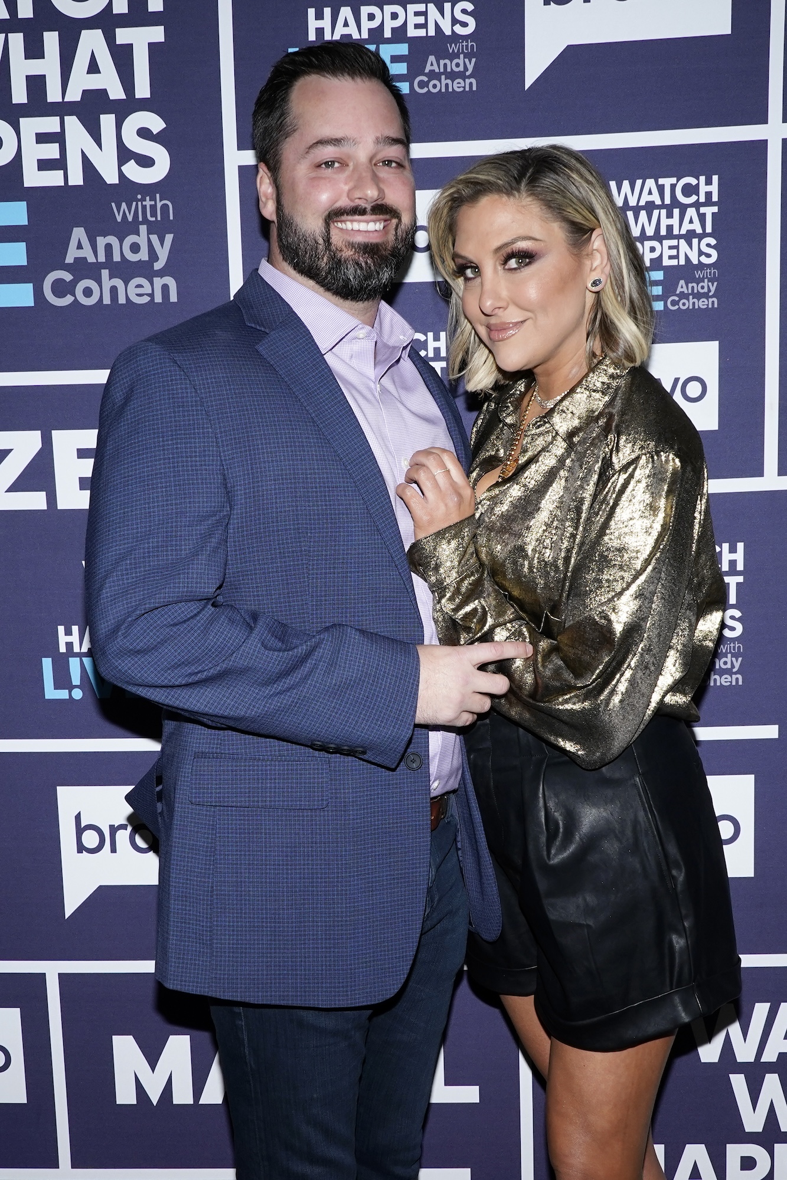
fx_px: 984
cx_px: 394
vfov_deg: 61.9
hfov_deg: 43.6
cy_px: 590
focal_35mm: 30
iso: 800
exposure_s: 1/250
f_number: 9
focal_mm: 30
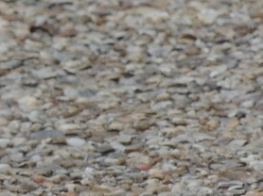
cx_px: -184
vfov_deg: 0.5
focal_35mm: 3228
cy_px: 94
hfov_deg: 0.6
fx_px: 24504
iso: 400
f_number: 5
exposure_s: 1/800
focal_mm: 124.8
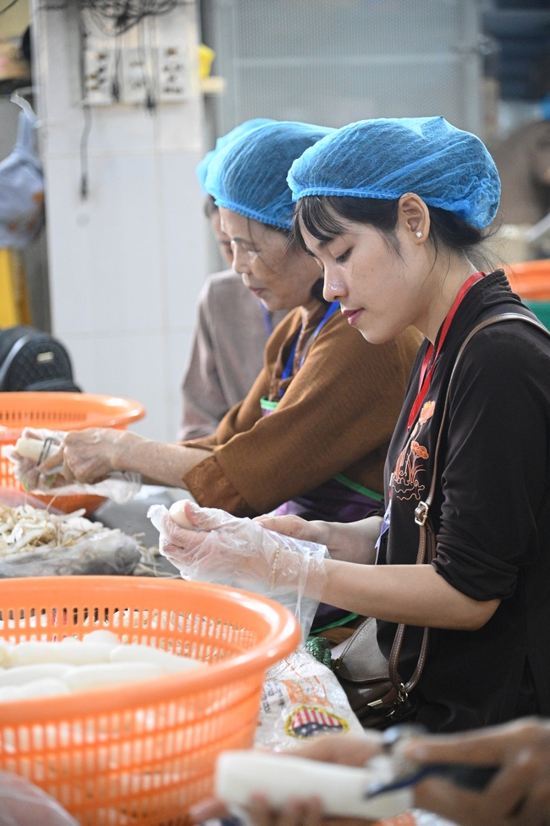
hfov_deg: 13.9
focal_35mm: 98
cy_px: 413
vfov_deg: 20.8
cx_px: 275
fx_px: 2249
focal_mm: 98
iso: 10000
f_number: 4
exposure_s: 1/320
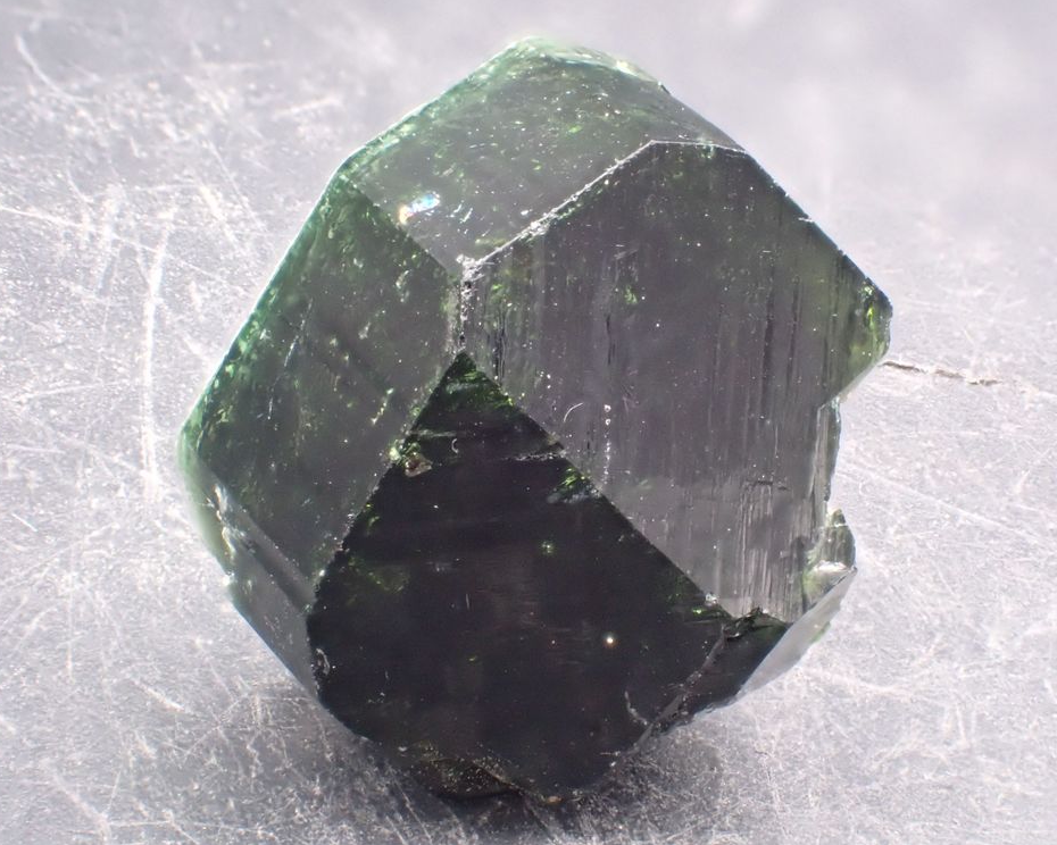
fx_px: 3285
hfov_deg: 18.3
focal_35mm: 105
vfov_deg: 14.7
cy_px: 420
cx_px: 552
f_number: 6.3
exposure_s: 1/100
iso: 1000
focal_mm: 18
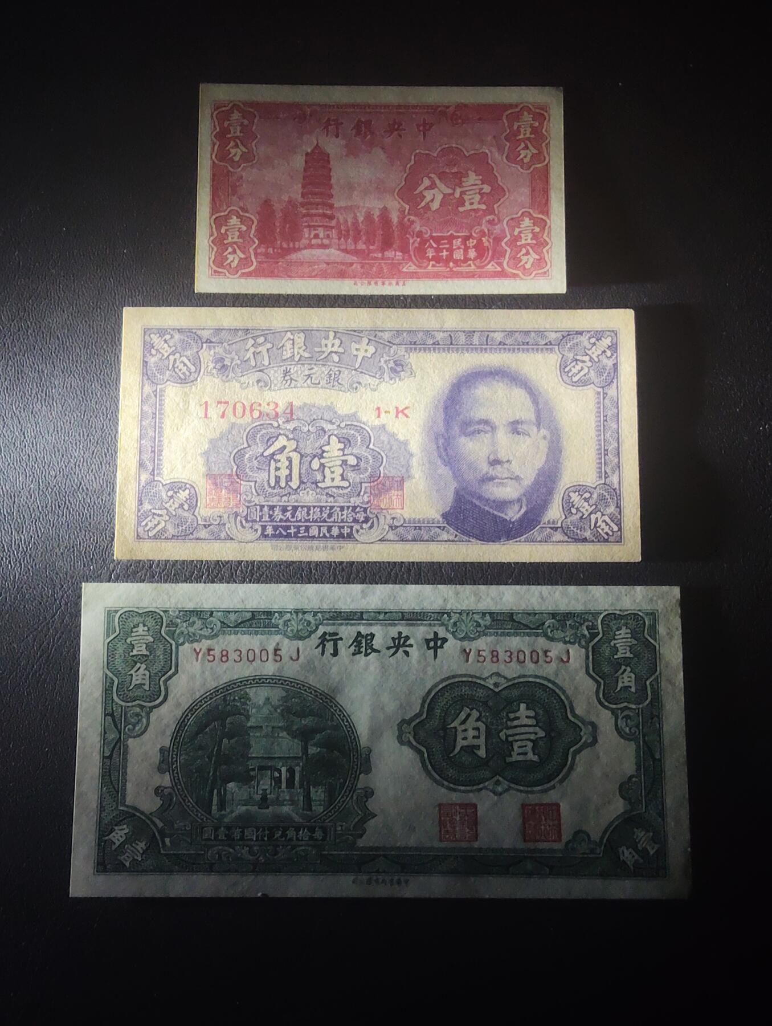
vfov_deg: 38.1
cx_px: 386
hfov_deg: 29.2
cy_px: 513
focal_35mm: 50
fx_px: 1483
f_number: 2.2
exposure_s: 1/100
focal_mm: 3.42
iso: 200
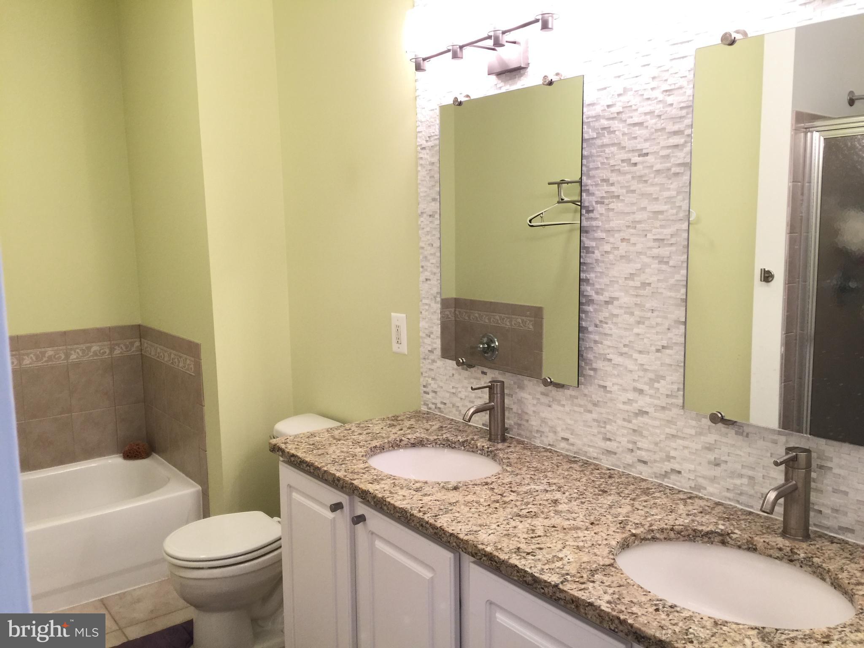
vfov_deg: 48.2
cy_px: 324
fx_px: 724
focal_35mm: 29
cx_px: 432
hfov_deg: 61.7
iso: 50
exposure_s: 1/30
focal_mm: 4.15
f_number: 2.2
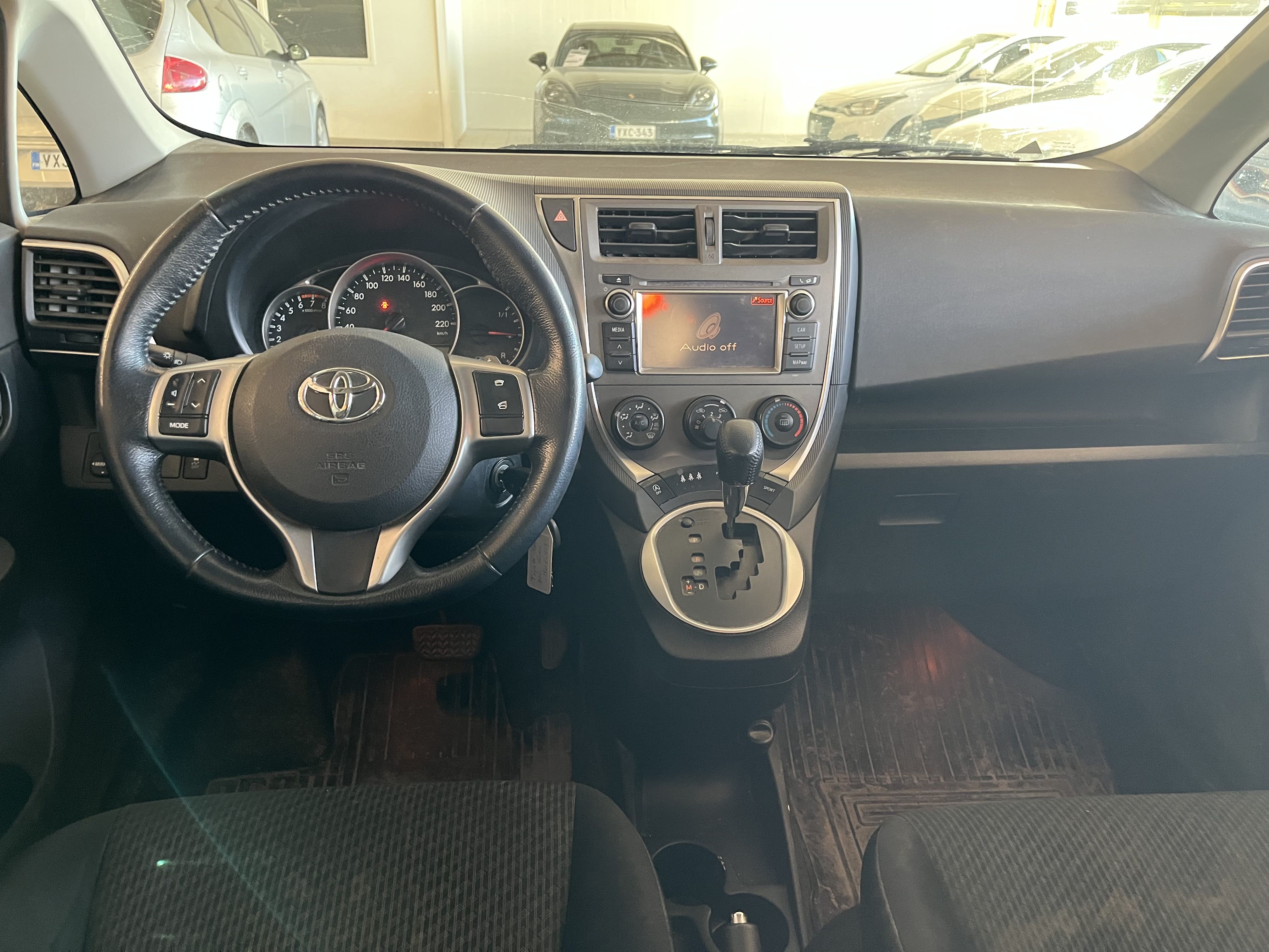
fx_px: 953
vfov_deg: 53.1
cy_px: 476
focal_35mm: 26
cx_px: 634
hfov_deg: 67.3
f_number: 1.6
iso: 500
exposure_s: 1/59
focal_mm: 5.1
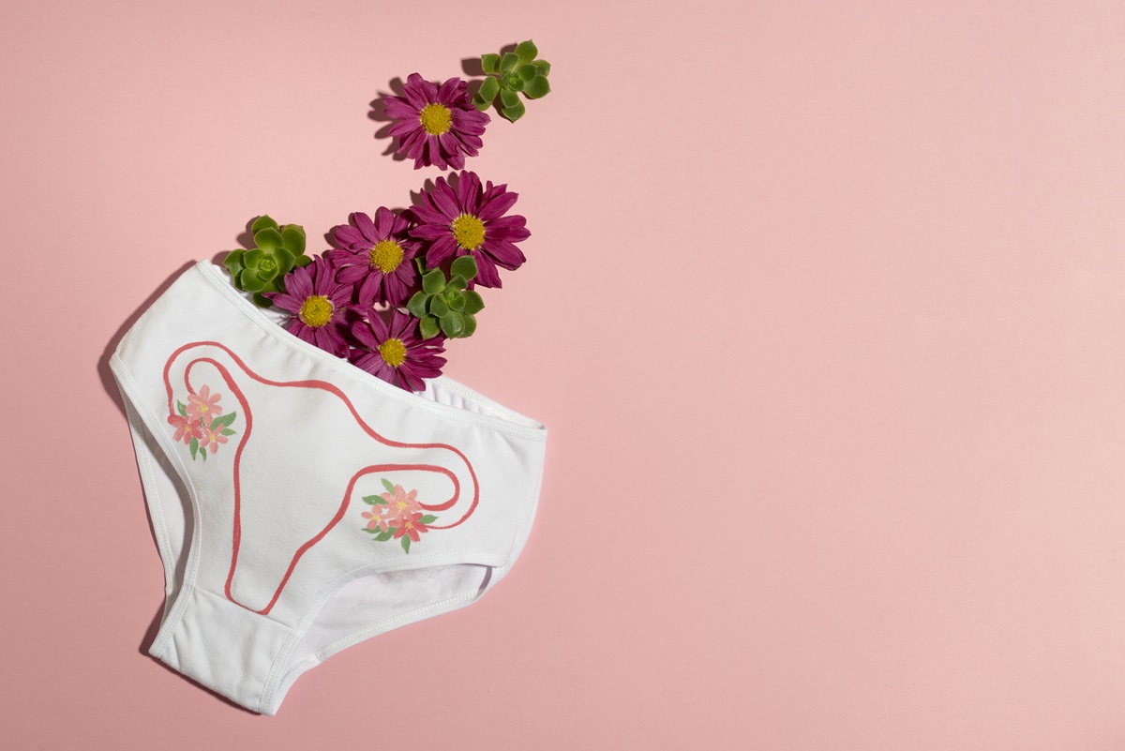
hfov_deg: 39.6
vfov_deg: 27.0
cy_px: 376
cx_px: 562
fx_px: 1563
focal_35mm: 50
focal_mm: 50
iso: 100
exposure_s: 1/125
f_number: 13
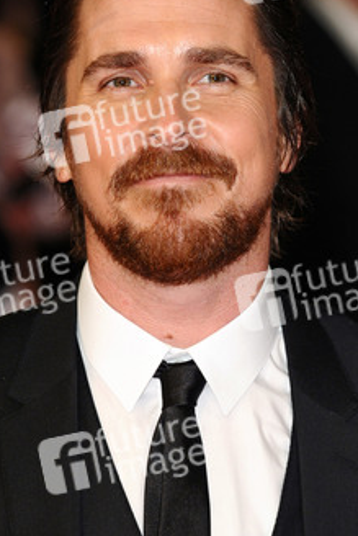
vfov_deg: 6.8
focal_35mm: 302
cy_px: 211
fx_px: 4494
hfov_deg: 4.6
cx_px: 171
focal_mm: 165
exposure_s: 1/250
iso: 320
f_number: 4.5
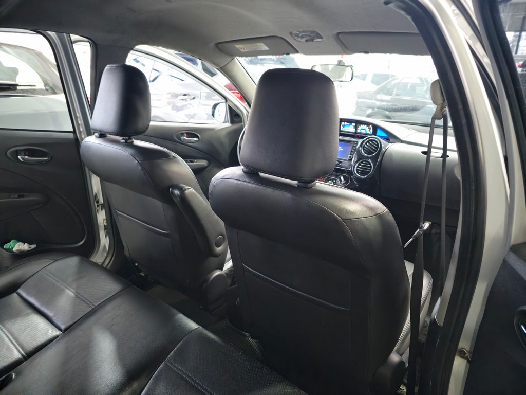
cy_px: 198
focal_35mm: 23
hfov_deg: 73.9
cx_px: 263
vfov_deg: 58.9
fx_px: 349
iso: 1600
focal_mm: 6.3
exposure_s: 1/24
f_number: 1.7
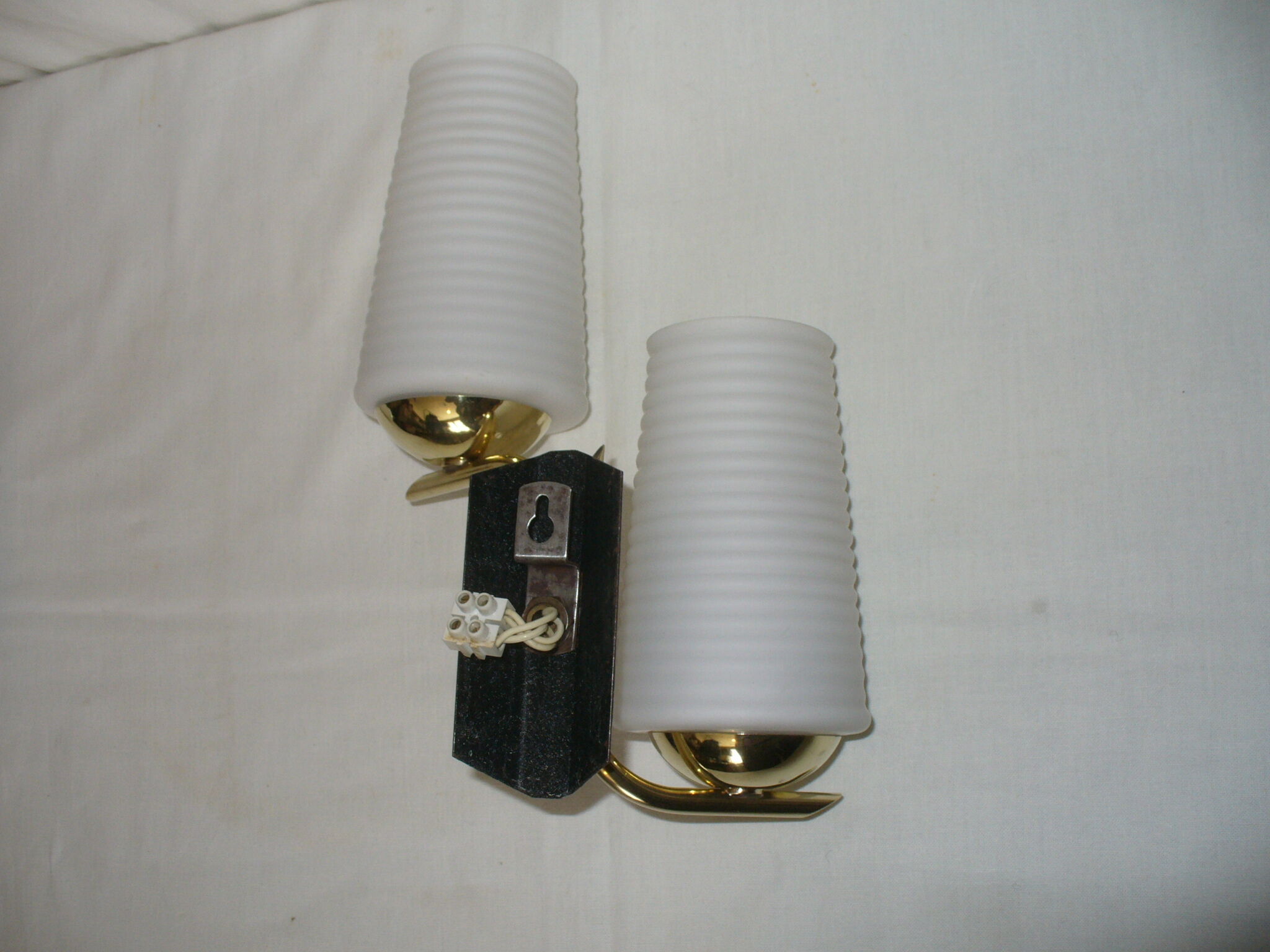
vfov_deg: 38.7
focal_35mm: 37
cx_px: 635
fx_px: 1357
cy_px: 476
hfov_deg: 50.1
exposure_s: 1/30
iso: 100
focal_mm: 6.1
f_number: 2.8
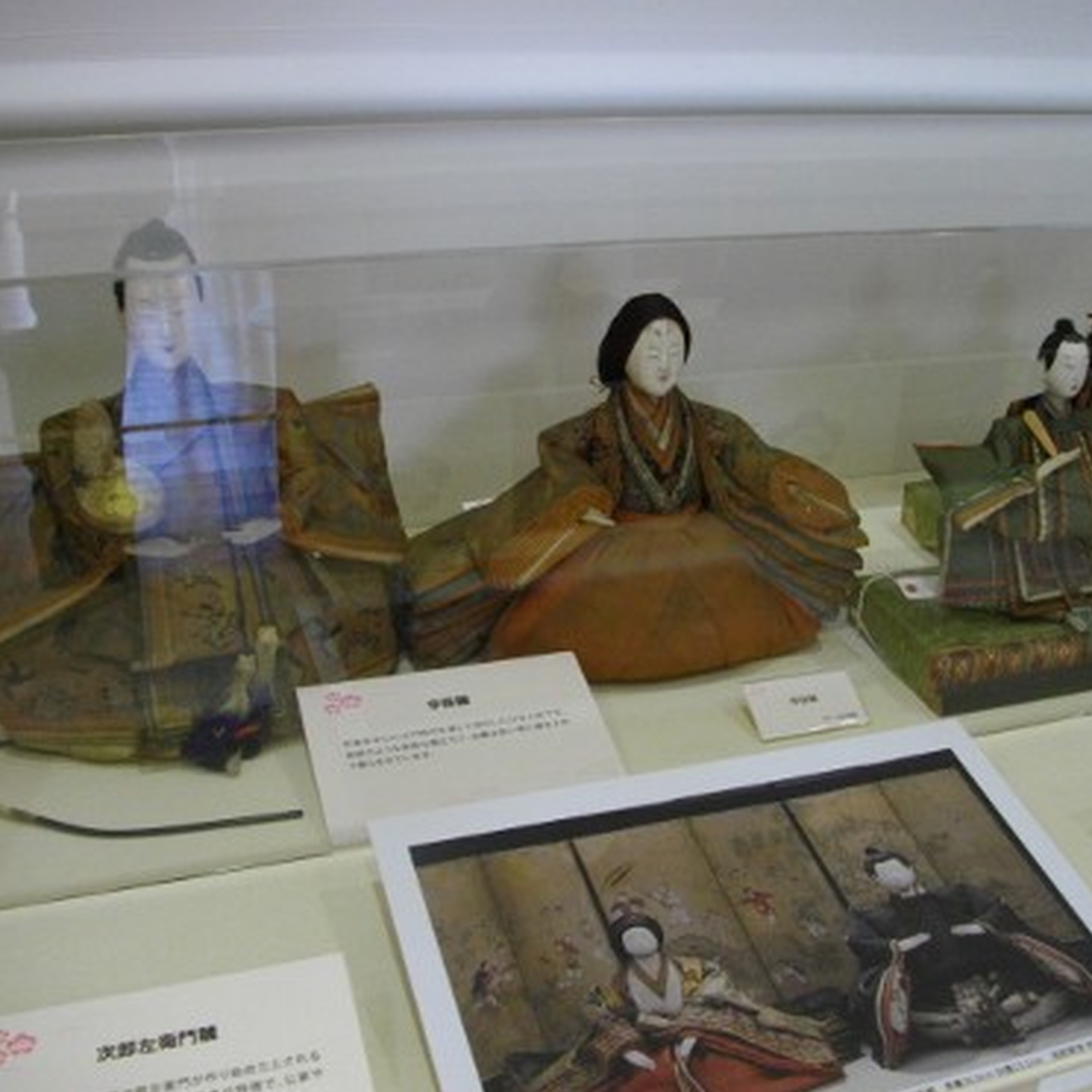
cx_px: 663
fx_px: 1356
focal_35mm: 38
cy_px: 547
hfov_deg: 43.6
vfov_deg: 43.9
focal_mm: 5.7
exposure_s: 1/100
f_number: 2.9
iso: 309
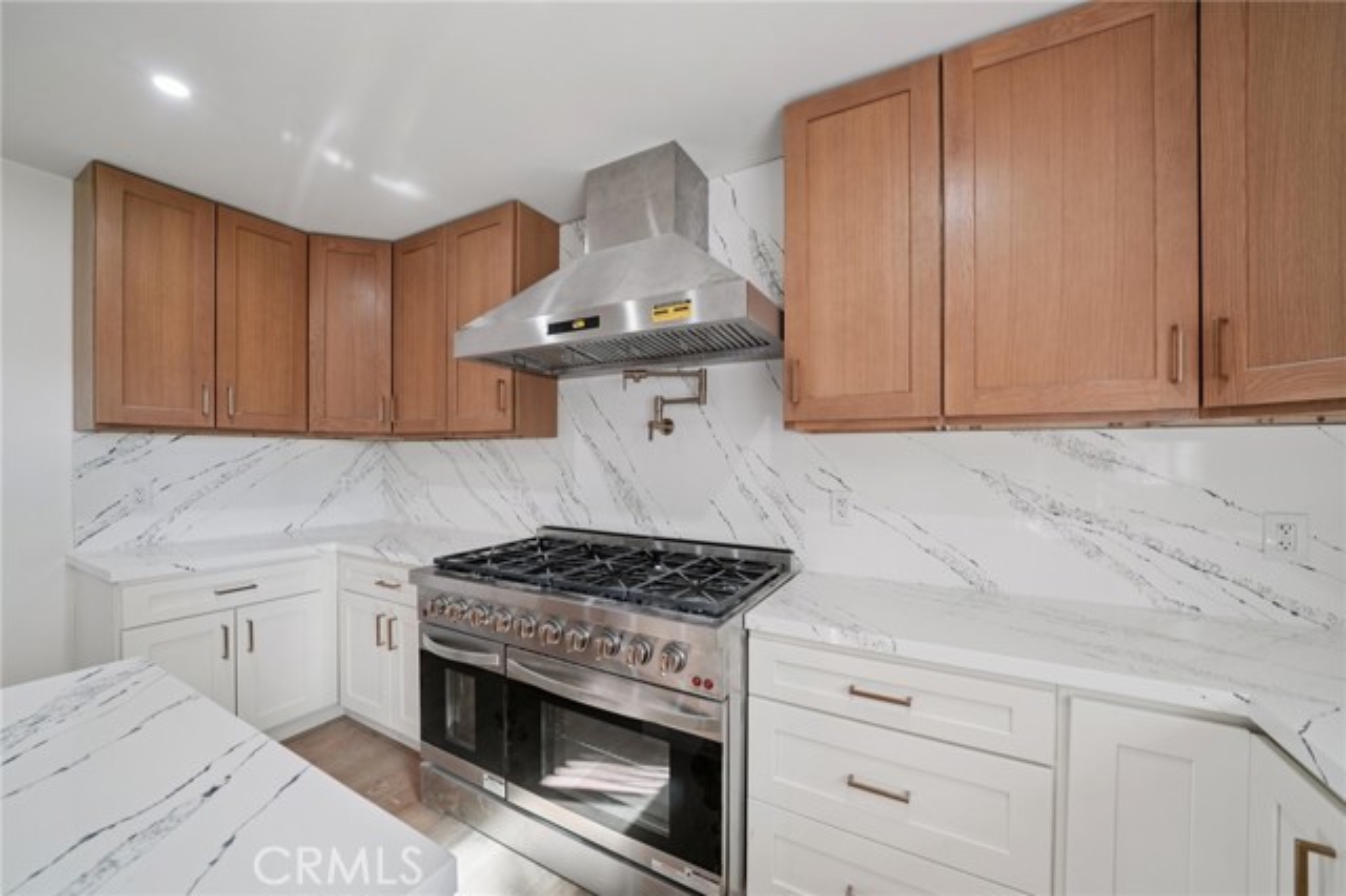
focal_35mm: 13
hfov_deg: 108.4
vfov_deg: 85.4
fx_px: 486
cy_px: 448
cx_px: 673
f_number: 8
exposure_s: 1/15
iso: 400
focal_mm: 13
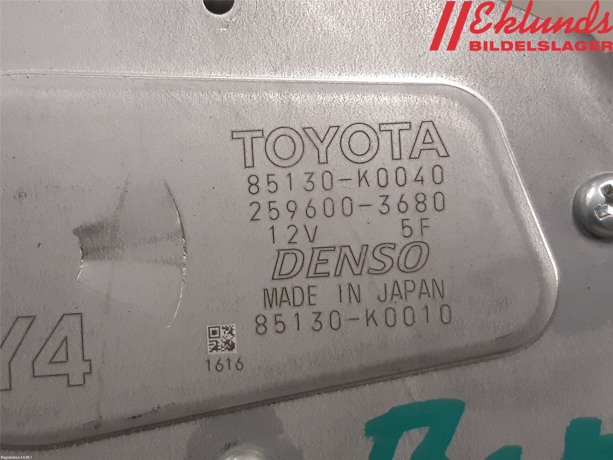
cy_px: 230
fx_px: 460
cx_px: 306
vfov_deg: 53.1
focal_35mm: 26
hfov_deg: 67.3
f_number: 1.7
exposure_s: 1/50
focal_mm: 3.93
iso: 125
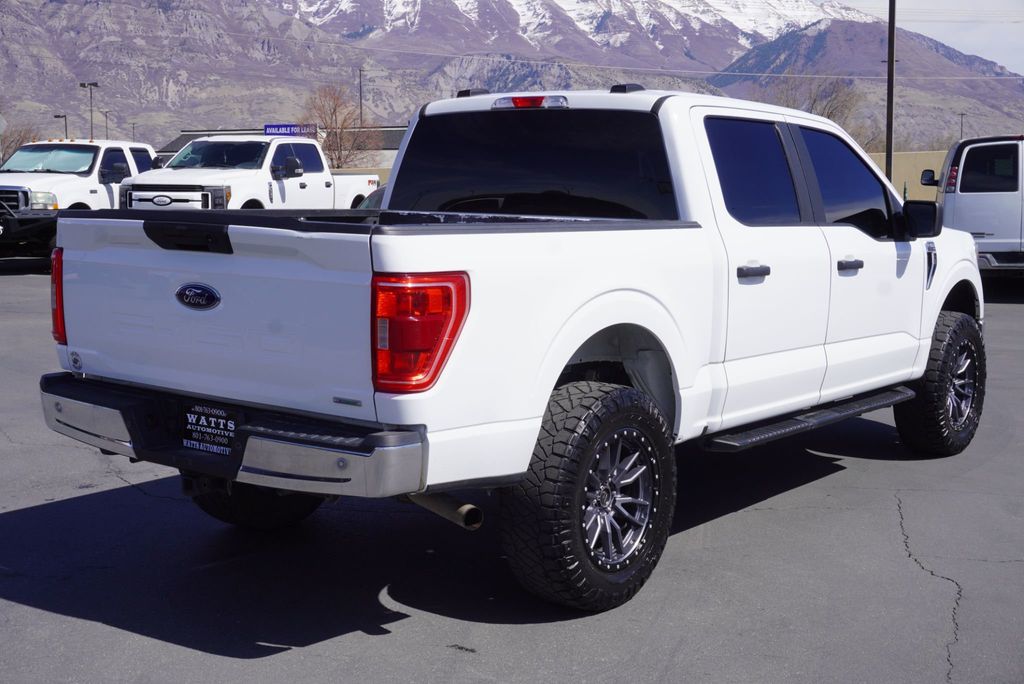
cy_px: 342
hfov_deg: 42.3
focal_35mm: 46
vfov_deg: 29.0
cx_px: 512
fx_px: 1323
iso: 100
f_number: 11
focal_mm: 31
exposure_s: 1/200
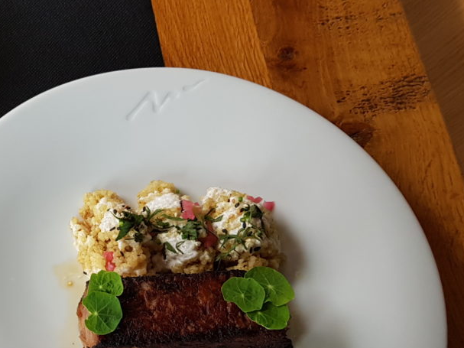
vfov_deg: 24.0
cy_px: 278
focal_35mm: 60
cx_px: -49
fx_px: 804
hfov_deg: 29.1
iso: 80
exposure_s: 1/100
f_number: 1.7
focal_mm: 4.2
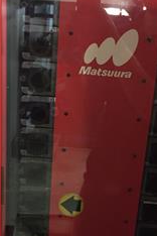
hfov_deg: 21.9
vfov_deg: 32.2
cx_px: 77
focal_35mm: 62
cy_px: 147
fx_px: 406
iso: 500
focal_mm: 4.15
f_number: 2.2
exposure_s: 1/15
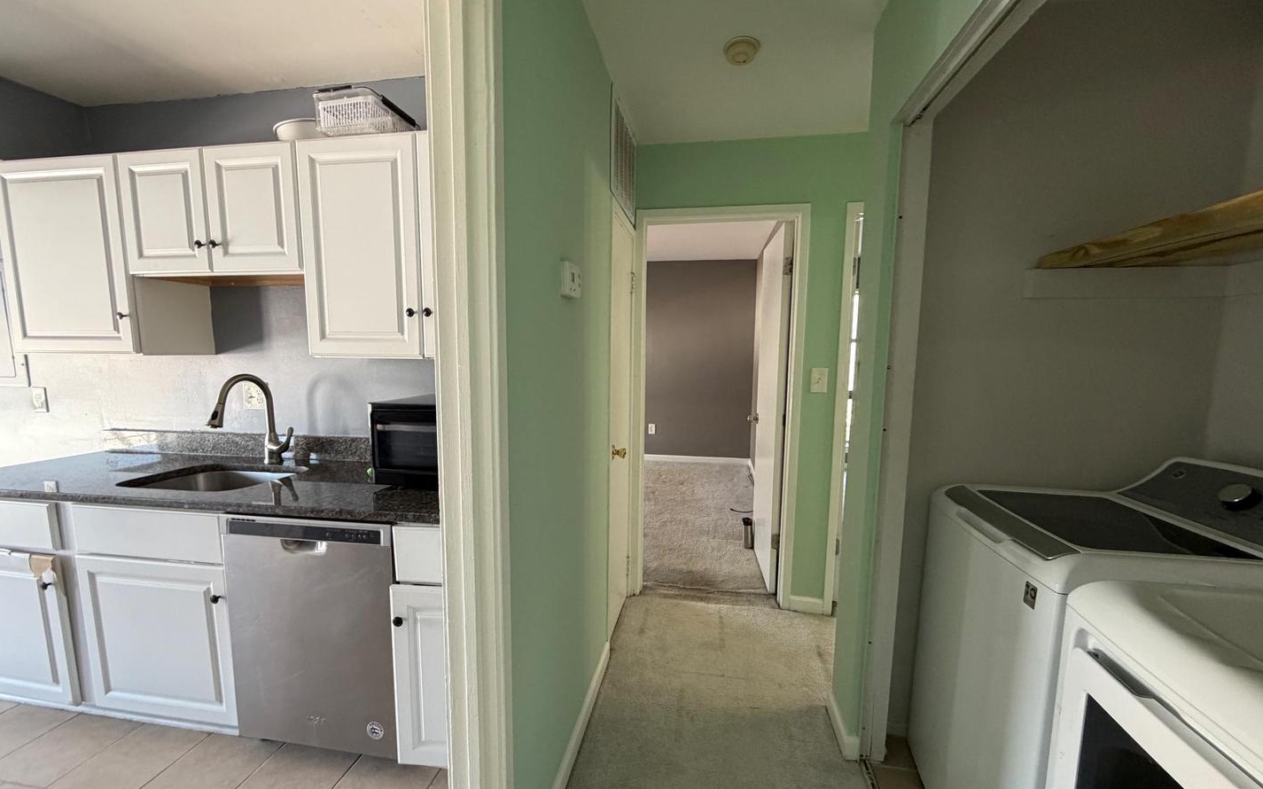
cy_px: 414
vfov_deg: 74.7
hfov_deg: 101.5
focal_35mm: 15
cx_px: 626
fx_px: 516
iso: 320
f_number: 2.2
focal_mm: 2.22
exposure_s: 1/121
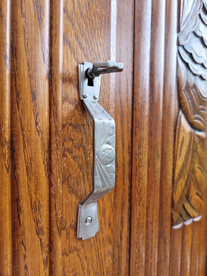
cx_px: 104
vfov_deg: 67.3
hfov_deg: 53.1
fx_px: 207
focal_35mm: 26
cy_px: 138
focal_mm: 5.4
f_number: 1.8
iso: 50
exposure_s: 1/100
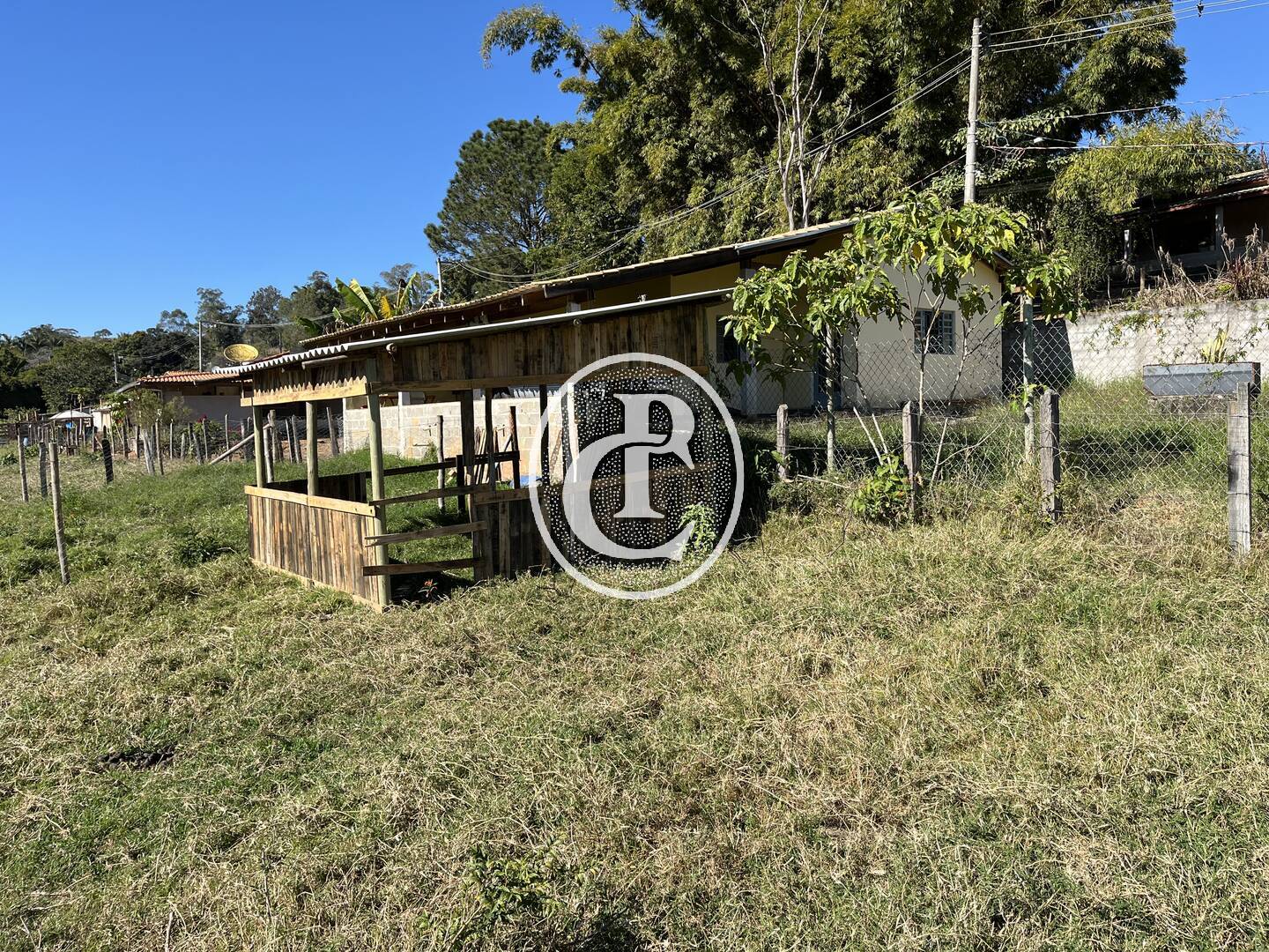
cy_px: 476
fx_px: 953
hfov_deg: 67.3
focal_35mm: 26
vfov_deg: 53.1
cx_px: 634
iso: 50
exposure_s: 1/2309
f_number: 1.6
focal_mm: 5.1
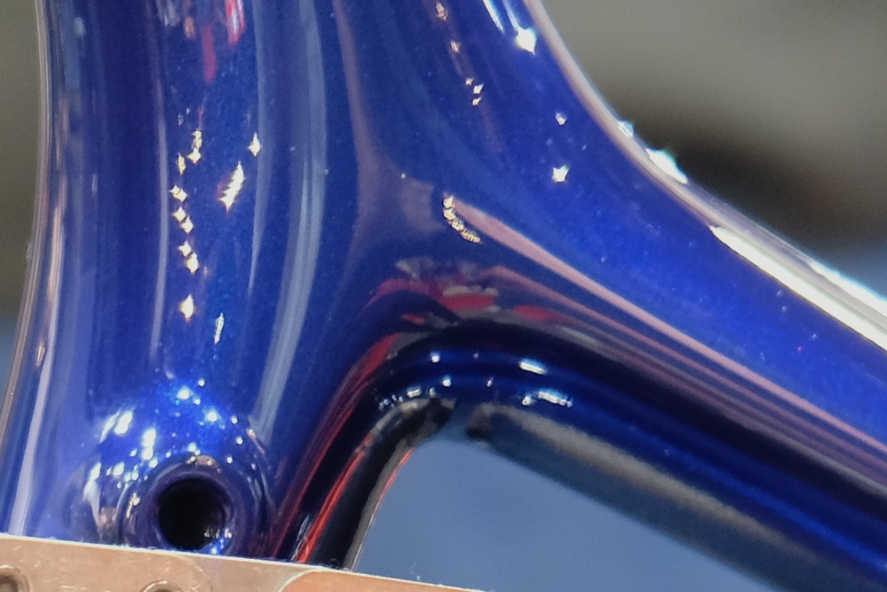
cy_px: 1424
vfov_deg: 5.0
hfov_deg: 7.6
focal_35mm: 270
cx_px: 867
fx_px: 6654
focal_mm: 34.3
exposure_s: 1/17
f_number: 3.6
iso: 800
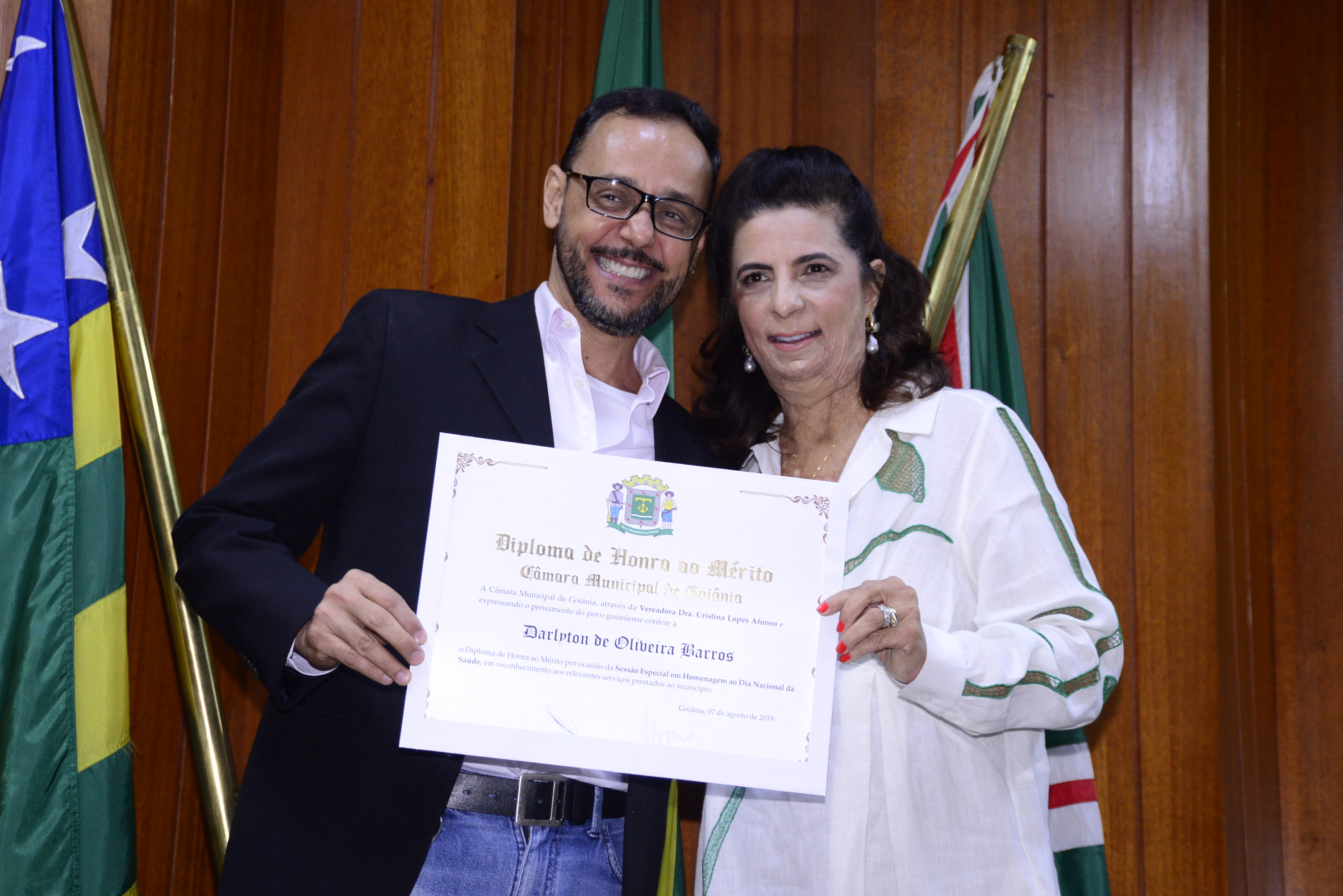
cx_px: 672
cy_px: 448
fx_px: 2463
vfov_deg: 20.6
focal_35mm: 66
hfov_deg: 30.5
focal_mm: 66
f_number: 5.3
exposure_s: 1/60
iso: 2000
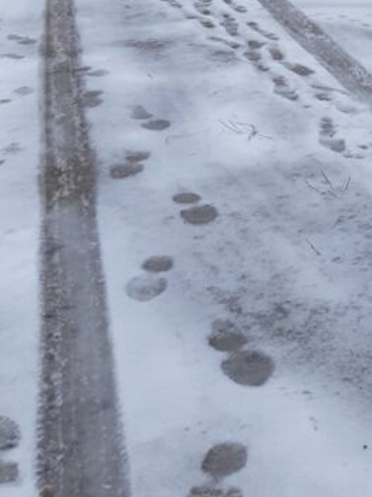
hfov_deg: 18.6
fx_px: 1090
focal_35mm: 76
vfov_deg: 24.0
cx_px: 406
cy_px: -48
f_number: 1.7
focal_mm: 3.93
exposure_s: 1/100
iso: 50
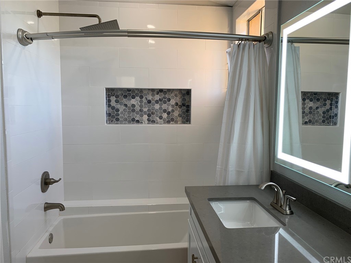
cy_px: 132
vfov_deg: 53.1
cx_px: 176
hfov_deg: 67.3
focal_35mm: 26
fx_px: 264
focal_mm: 4.25
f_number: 1.8
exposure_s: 1/120
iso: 40
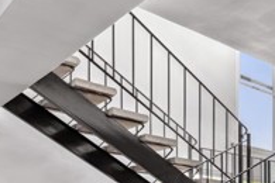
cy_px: 246
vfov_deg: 24.8
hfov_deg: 27.5
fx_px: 351
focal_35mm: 46
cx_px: 422
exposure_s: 1/20
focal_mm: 14
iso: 100
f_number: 9
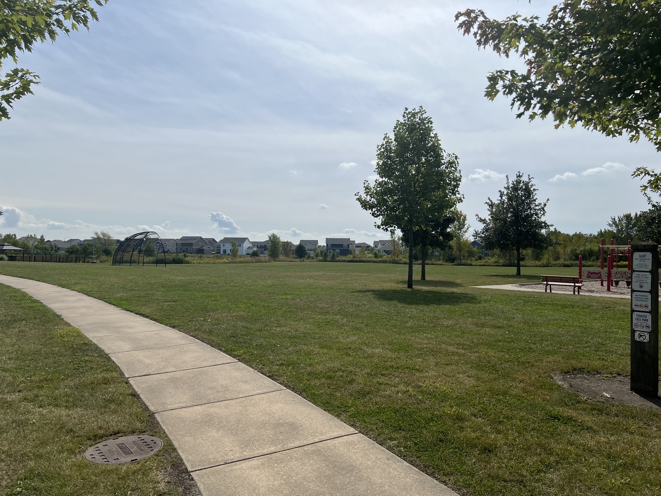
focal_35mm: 26
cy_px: 248
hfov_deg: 67.3
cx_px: 330
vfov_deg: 53.1
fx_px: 496
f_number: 1.5
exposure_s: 1/11364
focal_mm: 5.7
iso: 50
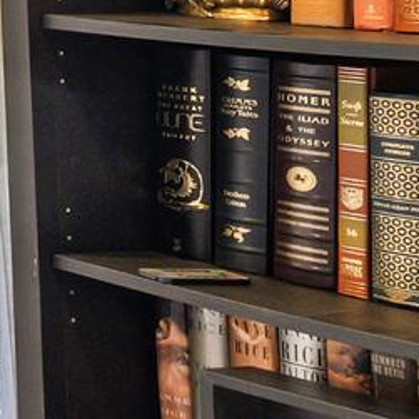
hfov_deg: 8.0
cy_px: -84
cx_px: -1280
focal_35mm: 97
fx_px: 1328
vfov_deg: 17.1
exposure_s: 1/2
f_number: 10
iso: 640
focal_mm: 14
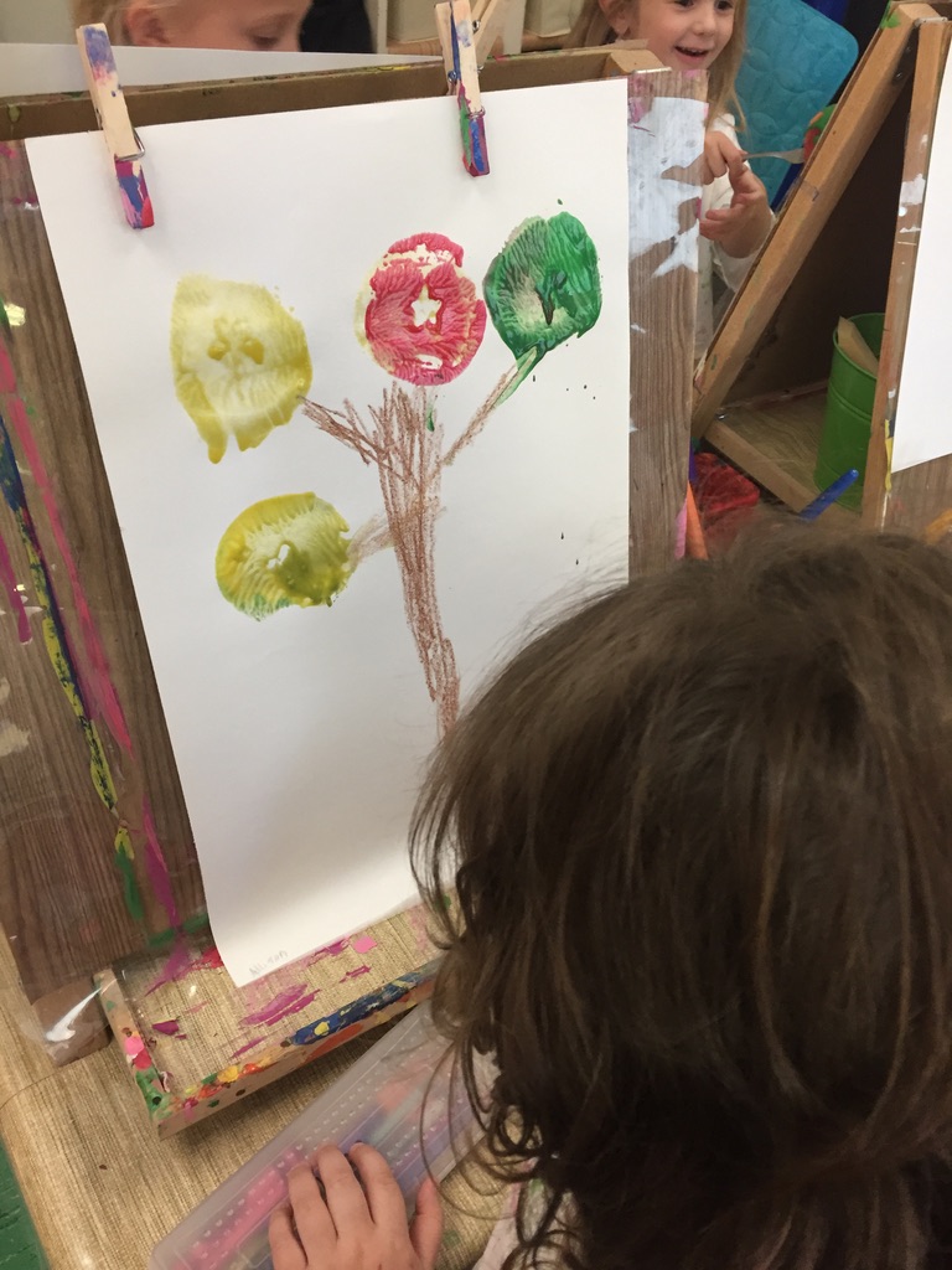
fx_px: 1063
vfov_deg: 61.7
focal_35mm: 29
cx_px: 476
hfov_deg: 48.2
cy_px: 635
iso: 100
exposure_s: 1/30
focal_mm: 4.15
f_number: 2.2
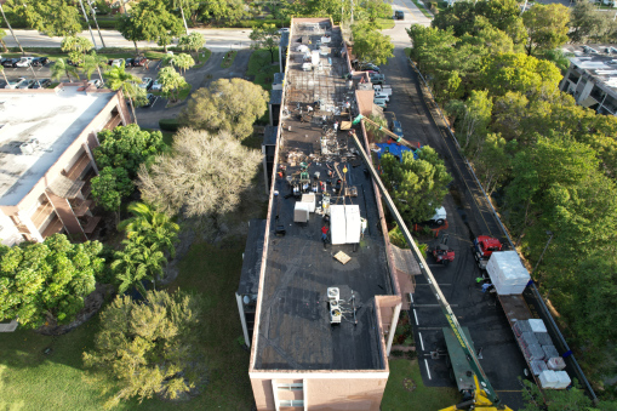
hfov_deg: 78.6
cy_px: 206
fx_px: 377
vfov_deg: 57.2
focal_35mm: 22
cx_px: 308
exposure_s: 1/320
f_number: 2.8
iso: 100
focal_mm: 8.38
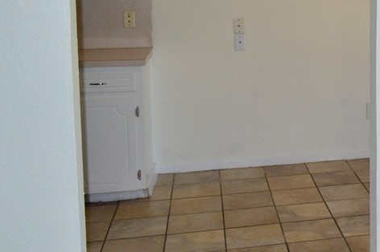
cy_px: 35
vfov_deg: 21.5
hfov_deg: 29.1
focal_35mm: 62
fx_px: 654
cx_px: 425
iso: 800
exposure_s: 1/200
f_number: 7.1
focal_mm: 18
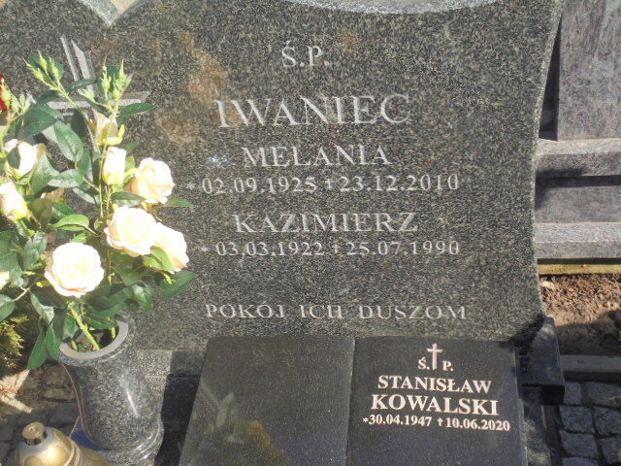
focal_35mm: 43
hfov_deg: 43.9
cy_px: 233
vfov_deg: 33.6
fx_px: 771
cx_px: 310
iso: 100
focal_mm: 7.8
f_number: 4.5
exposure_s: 1/320
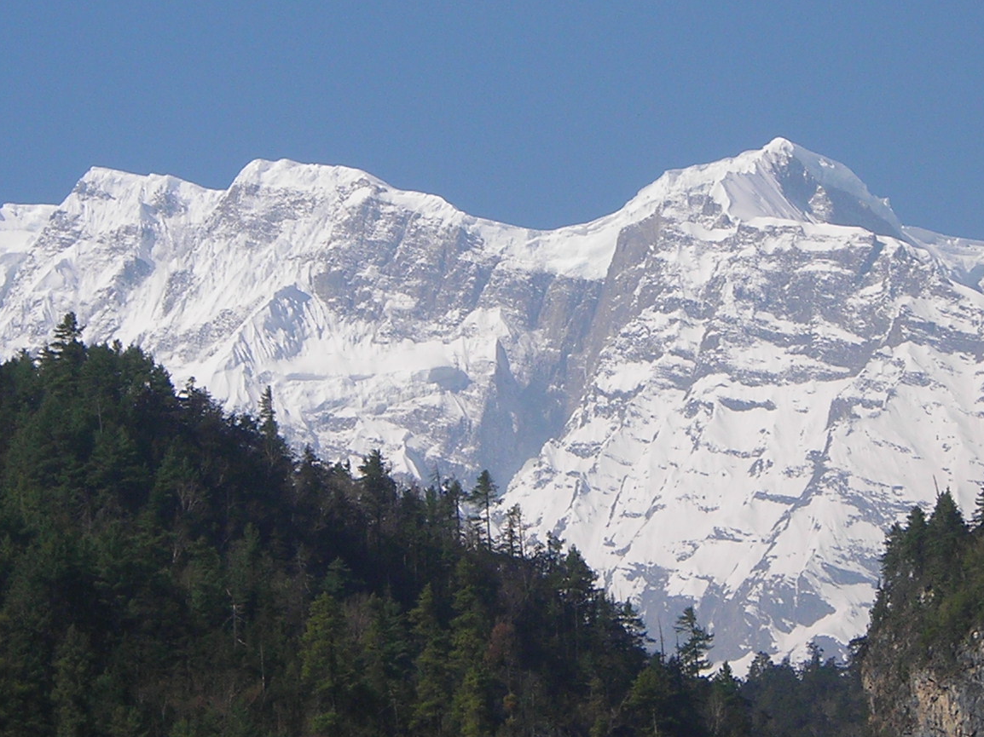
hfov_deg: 11.4
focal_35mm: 173
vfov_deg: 8.6
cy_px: 216
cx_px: 579
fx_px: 4917
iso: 50
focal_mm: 12.7
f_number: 8.4
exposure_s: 1/150
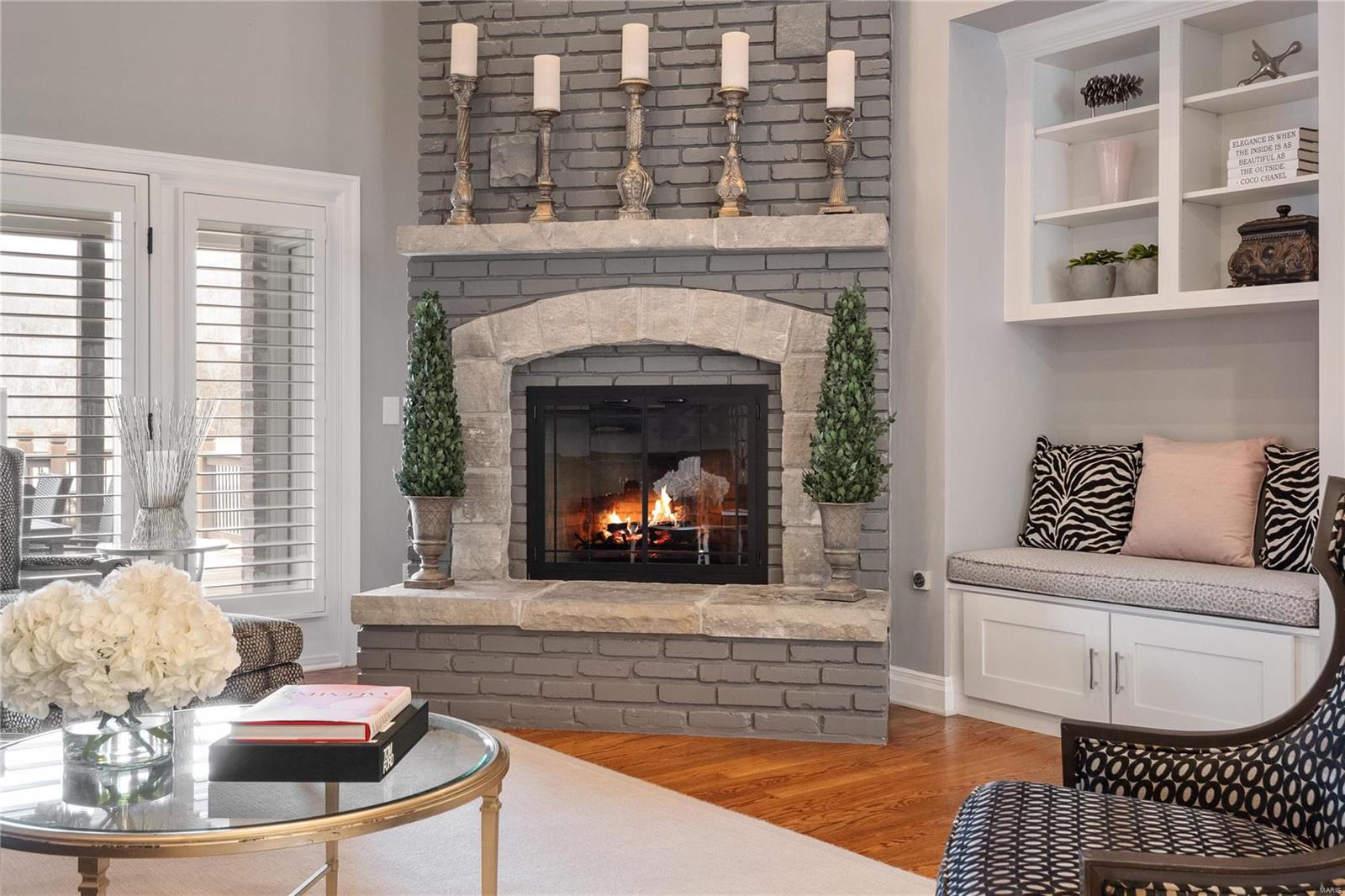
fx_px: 1345
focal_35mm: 36
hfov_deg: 53.1
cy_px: 448
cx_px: 672
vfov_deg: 36.9
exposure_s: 1/1.25
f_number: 6.3
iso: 400
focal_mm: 18
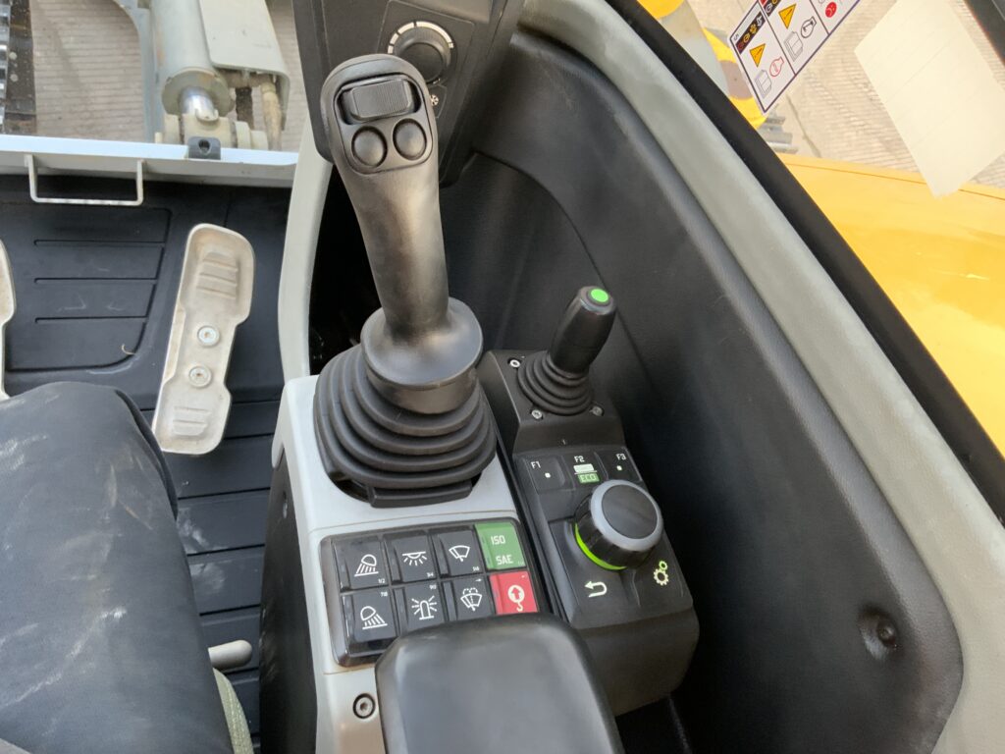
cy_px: 377
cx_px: 502
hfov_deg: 61.7
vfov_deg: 48.2
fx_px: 842
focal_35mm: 29
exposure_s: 1/60
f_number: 1.8
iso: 200
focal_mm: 3
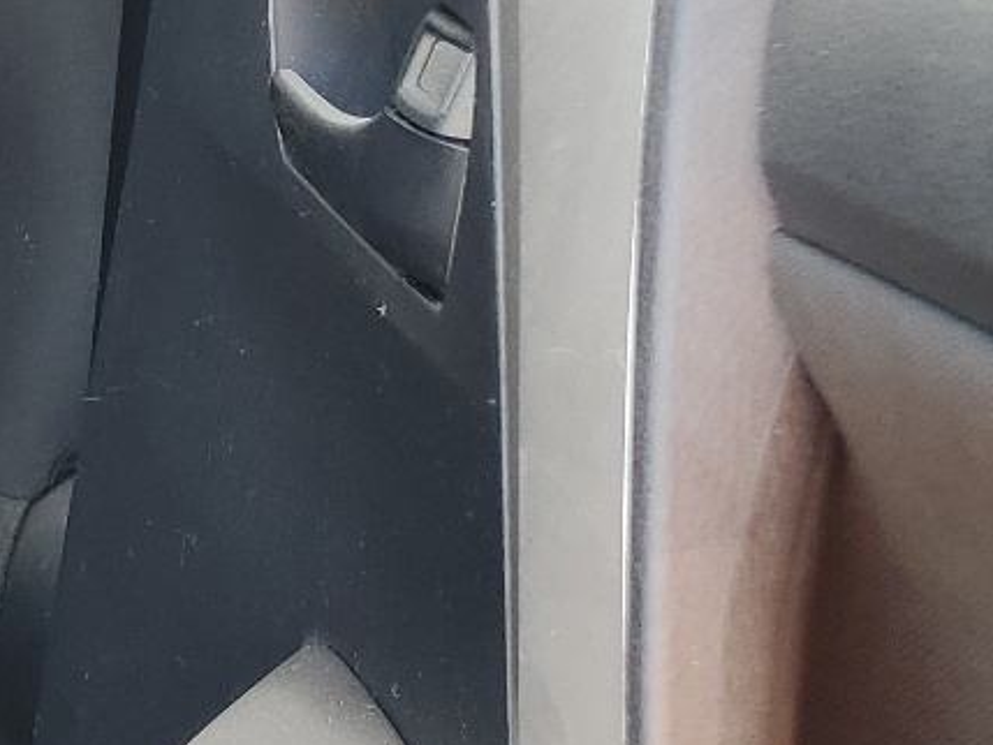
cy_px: 90
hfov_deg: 16.5
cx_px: -856
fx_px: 2783
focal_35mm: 97
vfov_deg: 15.1
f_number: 1.5
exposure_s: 1/120
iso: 53
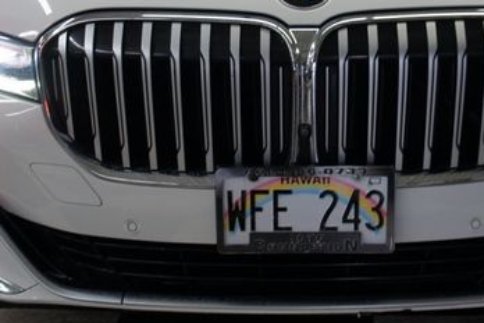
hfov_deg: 34.4
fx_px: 779
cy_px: 93
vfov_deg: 23.2
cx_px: 289
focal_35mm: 58
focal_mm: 21
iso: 200
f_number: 4
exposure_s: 1/40
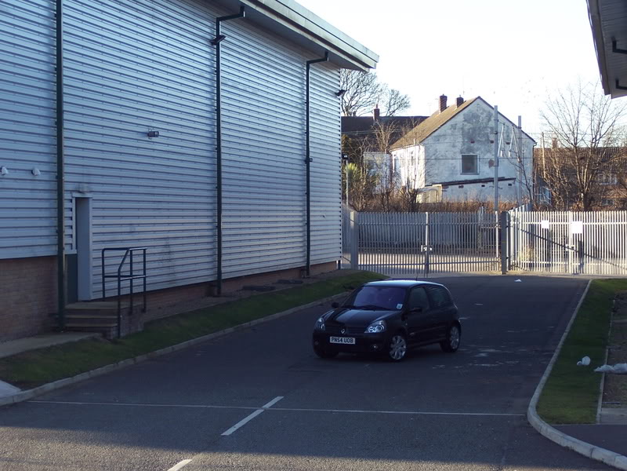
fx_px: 1884
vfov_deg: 14.2
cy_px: 236
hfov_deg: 18.9
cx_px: 314
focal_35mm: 104
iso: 100
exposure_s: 1/125
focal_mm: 21.3
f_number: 4.8
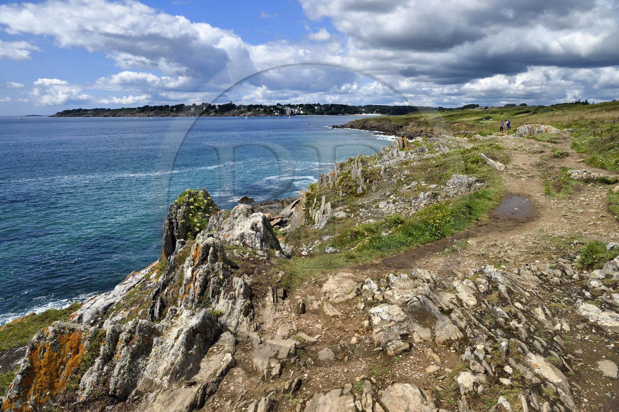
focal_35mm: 24
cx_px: 310
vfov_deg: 53.1
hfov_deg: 73.8
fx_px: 412
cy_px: 206
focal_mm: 24
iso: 200
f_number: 13
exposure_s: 1/320
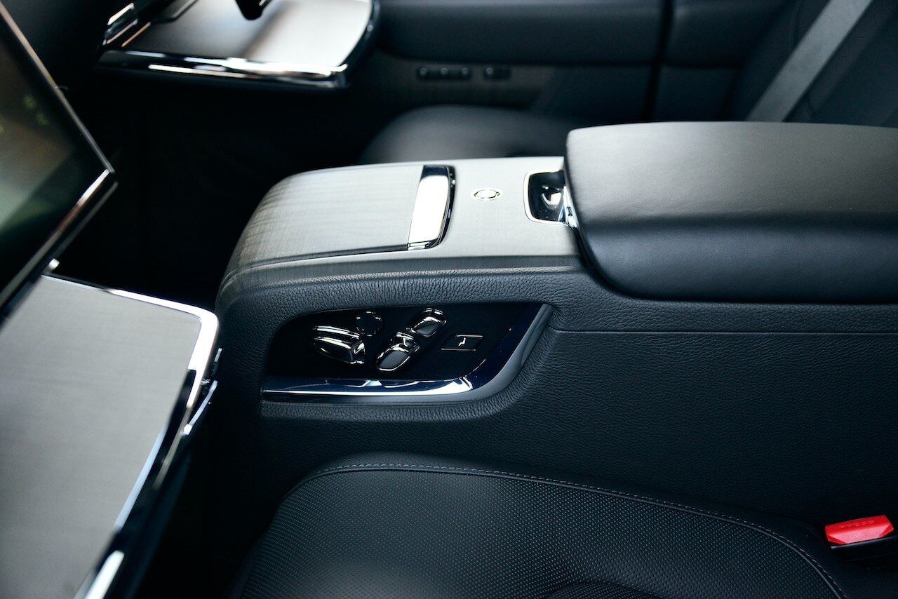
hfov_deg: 41.1
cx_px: 449
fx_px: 1198
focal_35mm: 48
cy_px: 300
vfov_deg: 28.1
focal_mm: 48
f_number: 4.2
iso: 1000
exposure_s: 1/80
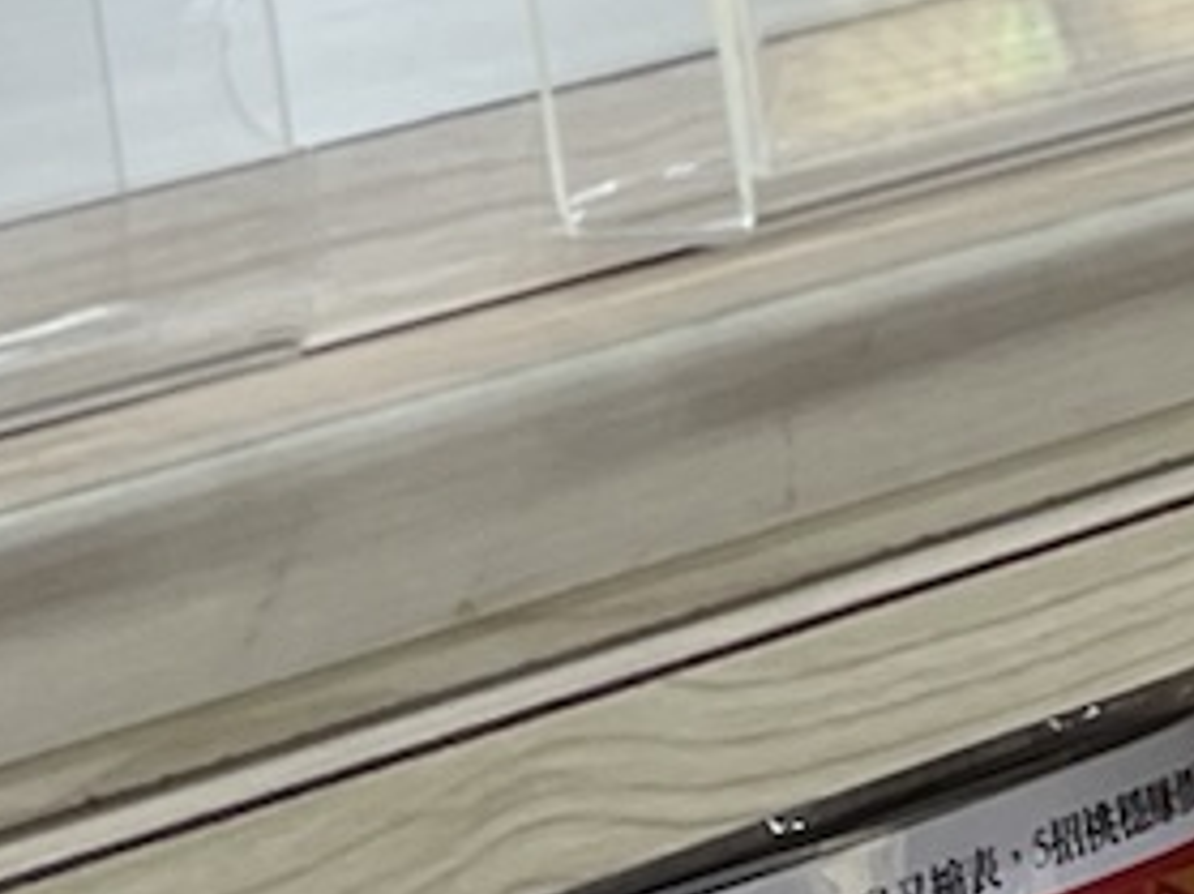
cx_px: 997
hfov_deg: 10.3
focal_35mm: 191
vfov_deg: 7.4
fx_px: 6585
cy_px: -1005
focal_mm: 5.7
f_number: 1.5
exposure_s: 1/60
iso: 64
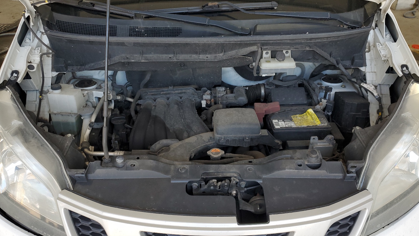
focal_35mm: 29
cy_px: 129
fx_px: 322
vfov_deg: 40.1
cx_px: 214
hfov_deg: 66.1
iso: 50
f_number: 1.5
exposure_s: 1/227
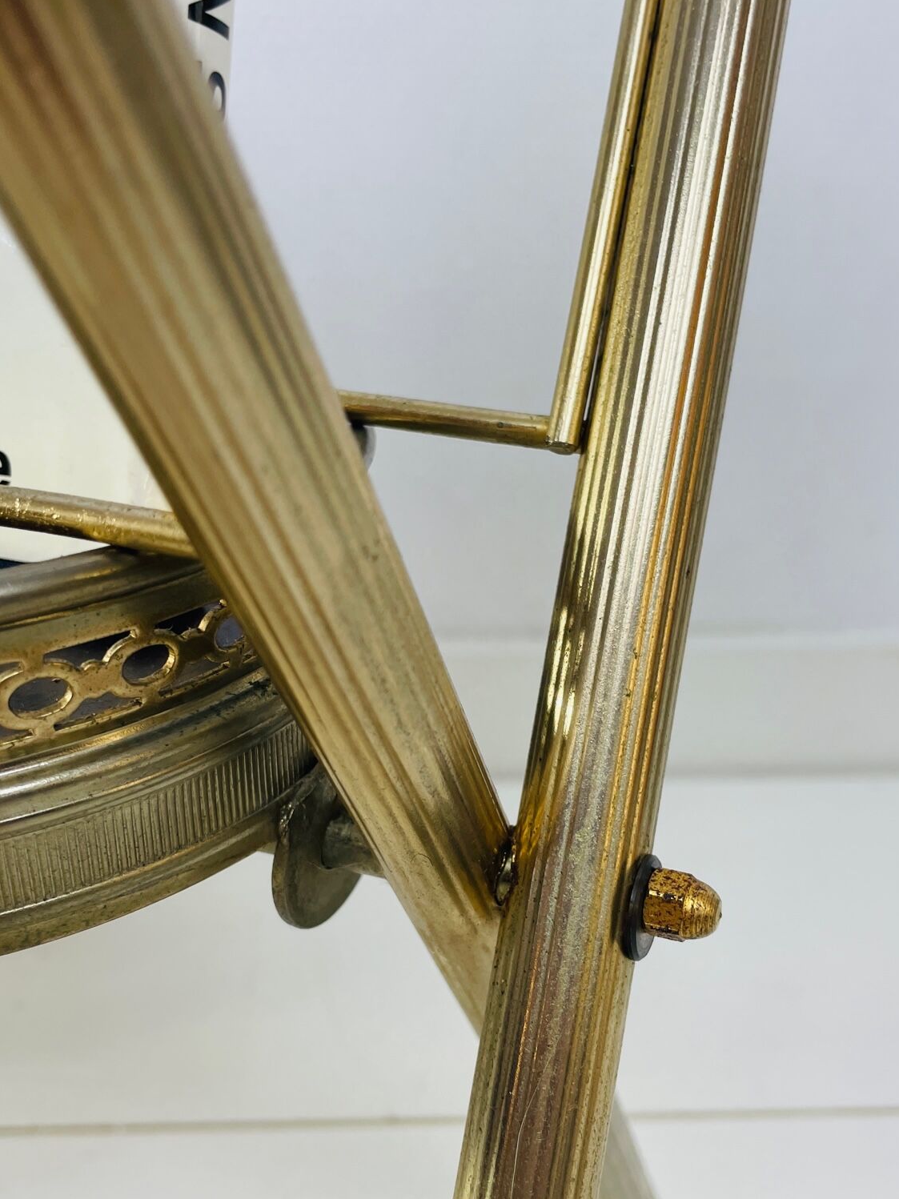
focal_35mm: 35
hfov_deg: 40.7
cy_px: 676
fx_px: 1212
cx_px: 464
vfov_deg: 52.5
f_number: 1.6
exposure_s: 1/116
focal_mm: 4.2
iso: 32
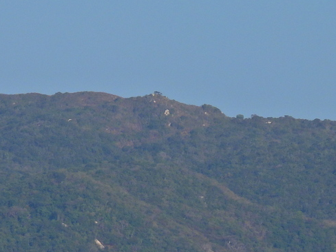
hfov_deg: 2.9
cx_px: 93
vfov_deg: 2.2
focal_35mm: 682
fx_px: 6620
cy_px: 297
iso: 100
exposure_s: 1/1250
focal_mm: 46.4
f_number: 4.5
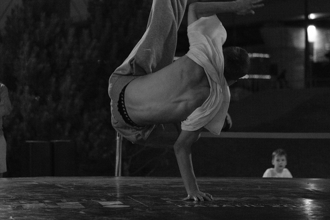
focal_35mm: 113
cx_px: 165
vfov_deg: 12.1
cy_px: 47
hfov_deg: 18.1
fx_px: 1036
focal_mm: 50
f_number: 2
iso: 5000
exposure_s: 1/640
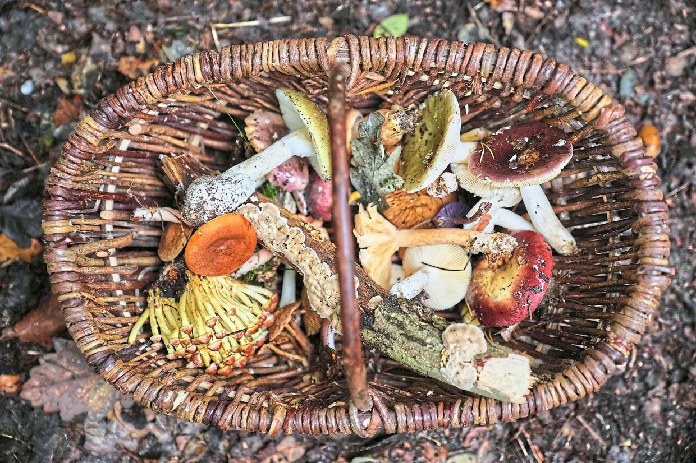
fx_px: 1353
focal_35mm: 70
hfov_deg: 28.9
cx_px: 348
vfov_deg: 19.4
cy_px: 232
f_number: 2.8
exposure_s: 1/320
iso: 800
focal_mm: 70
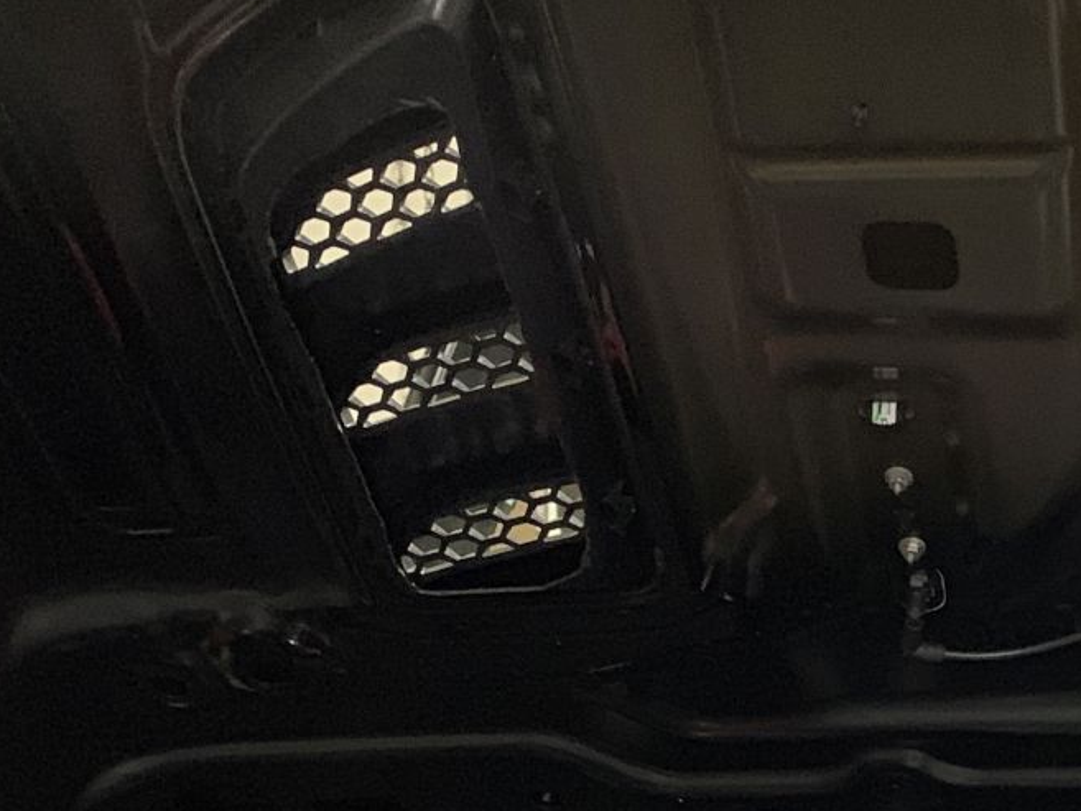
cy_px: 790
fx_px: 2374
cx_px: 1351
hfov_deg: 23.2
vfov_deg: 18.9
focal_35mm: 76
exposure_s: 1/15
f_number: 1.8
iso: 800
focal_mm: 4.25
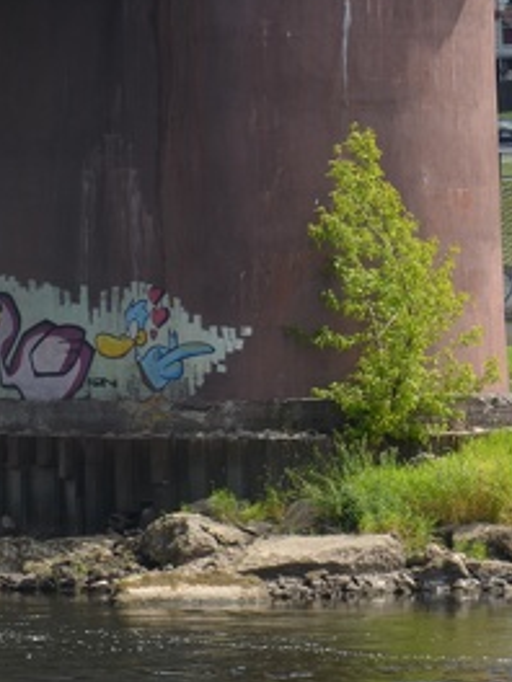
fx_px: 7227
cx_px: -75
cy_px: 186
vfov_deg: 5.4
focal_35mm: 366
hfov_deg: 4.0
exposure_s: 1/250
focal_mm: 85
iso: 140
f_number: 8
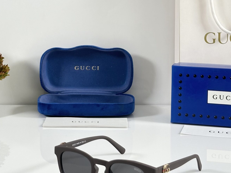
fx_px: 621
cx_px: 113
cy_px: 38
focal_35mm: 93
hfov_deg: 21.1
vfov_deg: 15.8
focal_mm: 6.86
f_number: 1.78
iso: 80
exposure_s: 1/107
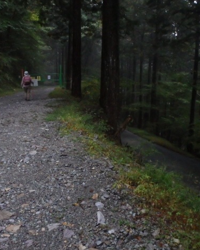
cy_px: 124
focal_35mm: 37
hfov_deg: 39.7
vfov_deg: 49.1
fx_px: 274
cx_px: 69
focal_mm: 5
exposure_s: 1/4
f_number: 3.9
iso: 1600
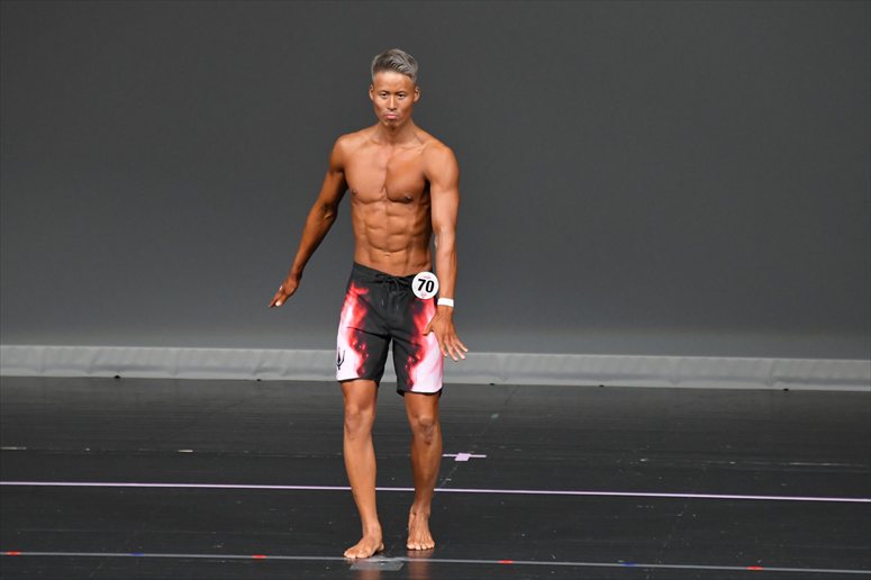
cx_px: 436
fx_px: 7618
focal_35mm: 315
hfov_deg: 6.5
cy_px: 290
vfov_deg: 4.4
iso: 4000
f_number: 5.6
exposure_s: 1/400
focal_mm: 210
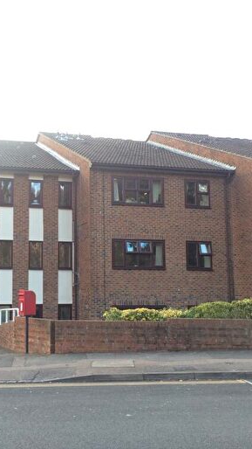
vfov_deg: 47.4
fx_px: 511
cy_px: 224
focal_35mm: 43
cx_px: 43
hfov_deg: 27.1
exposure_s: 1/142
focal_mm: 4.15
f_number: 2.2
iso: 32
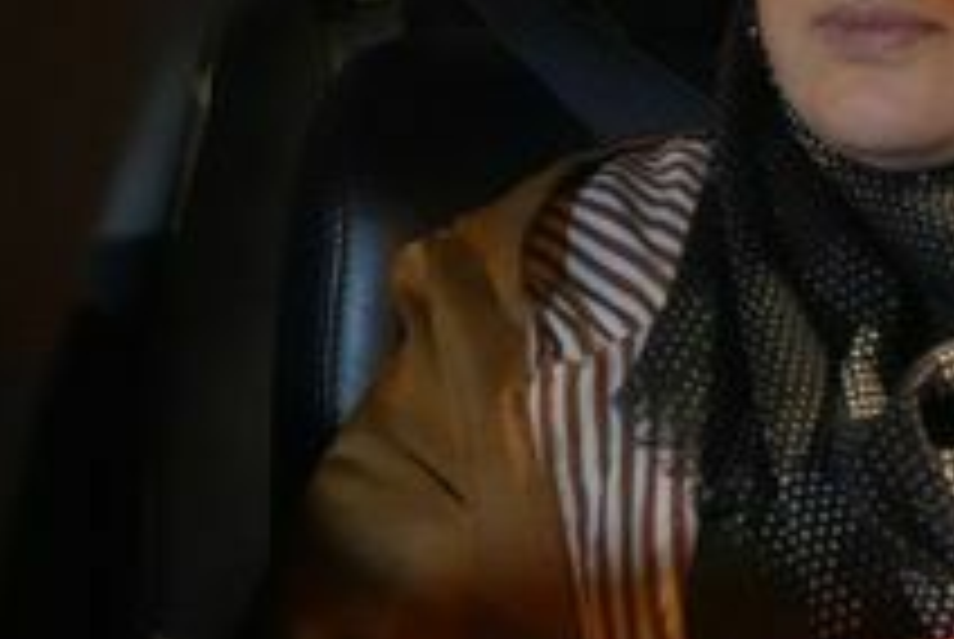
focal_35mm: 157
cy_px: 263
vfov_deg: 8.8
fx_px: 4166
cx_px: 1688
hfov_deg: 12.1
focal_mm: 44
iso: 12800
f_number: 4
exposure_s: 1/30
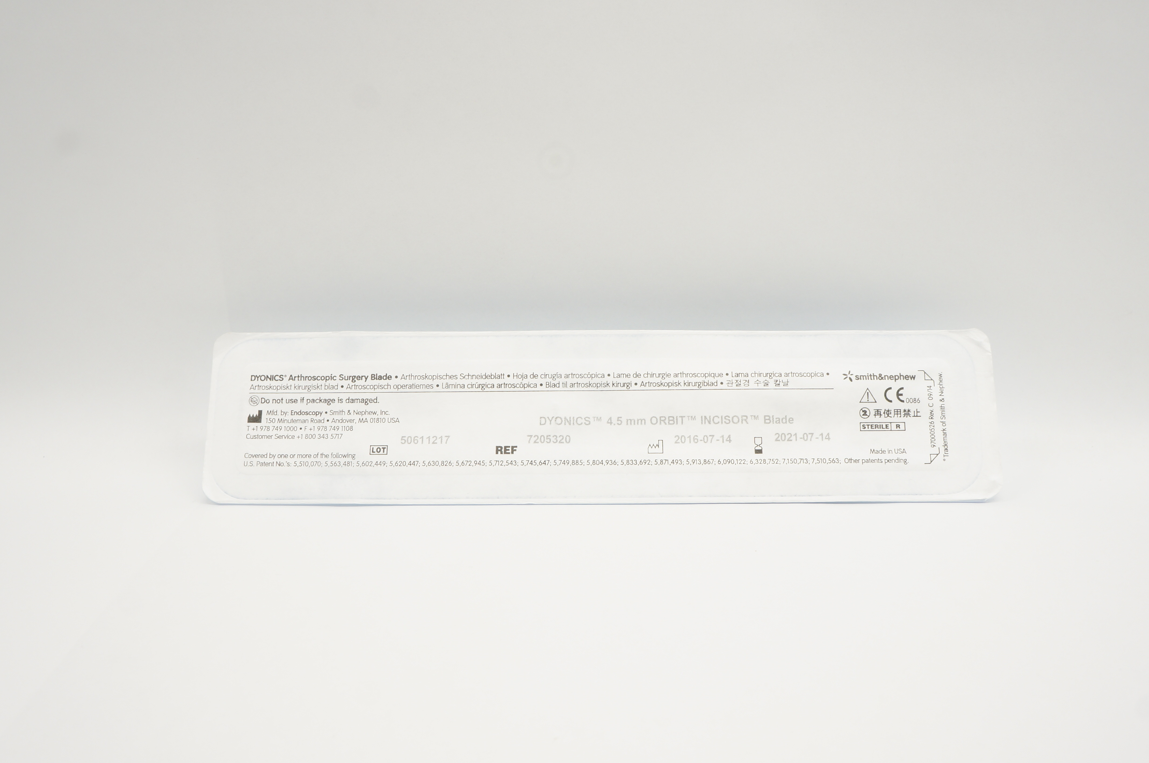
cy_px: 425
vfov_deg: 42.2
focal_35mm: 31
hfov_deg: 60.3
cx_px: 602
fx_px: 988
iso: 200
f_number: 8
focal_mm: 18
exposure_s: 1/20
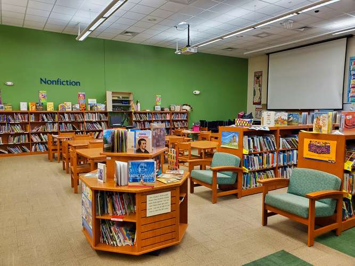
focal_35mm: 26
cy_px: 133
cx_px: 178
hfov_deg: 67.3
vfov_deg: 53.0
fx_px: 267
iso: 200
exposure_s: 1/39
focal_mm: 4.3
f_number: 2.4
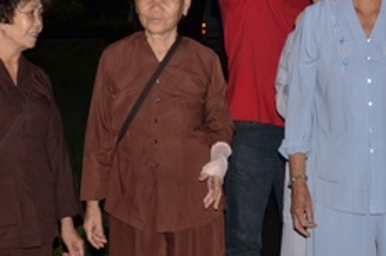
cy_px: 43
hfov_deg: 19.4
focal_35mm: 105
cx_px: 132
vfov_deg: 12.9
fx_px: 1128
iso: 640
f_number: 4.5
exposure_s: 1/60
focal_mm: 25
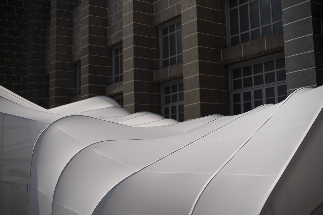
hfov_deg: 39.6
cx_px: 162
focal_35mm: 50
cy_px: 108
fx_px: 449
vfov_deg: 27.0
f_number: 2
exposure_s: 1/6400
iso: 50
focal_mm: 50
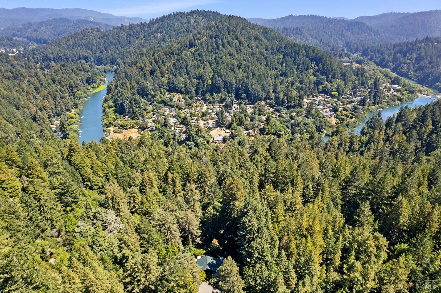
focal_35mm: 22
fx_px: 269
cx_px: 220
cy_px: 146
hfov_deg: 78.6
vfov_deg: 57.2
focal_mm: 8.38
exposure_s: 1/640
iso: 130
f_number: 2.8
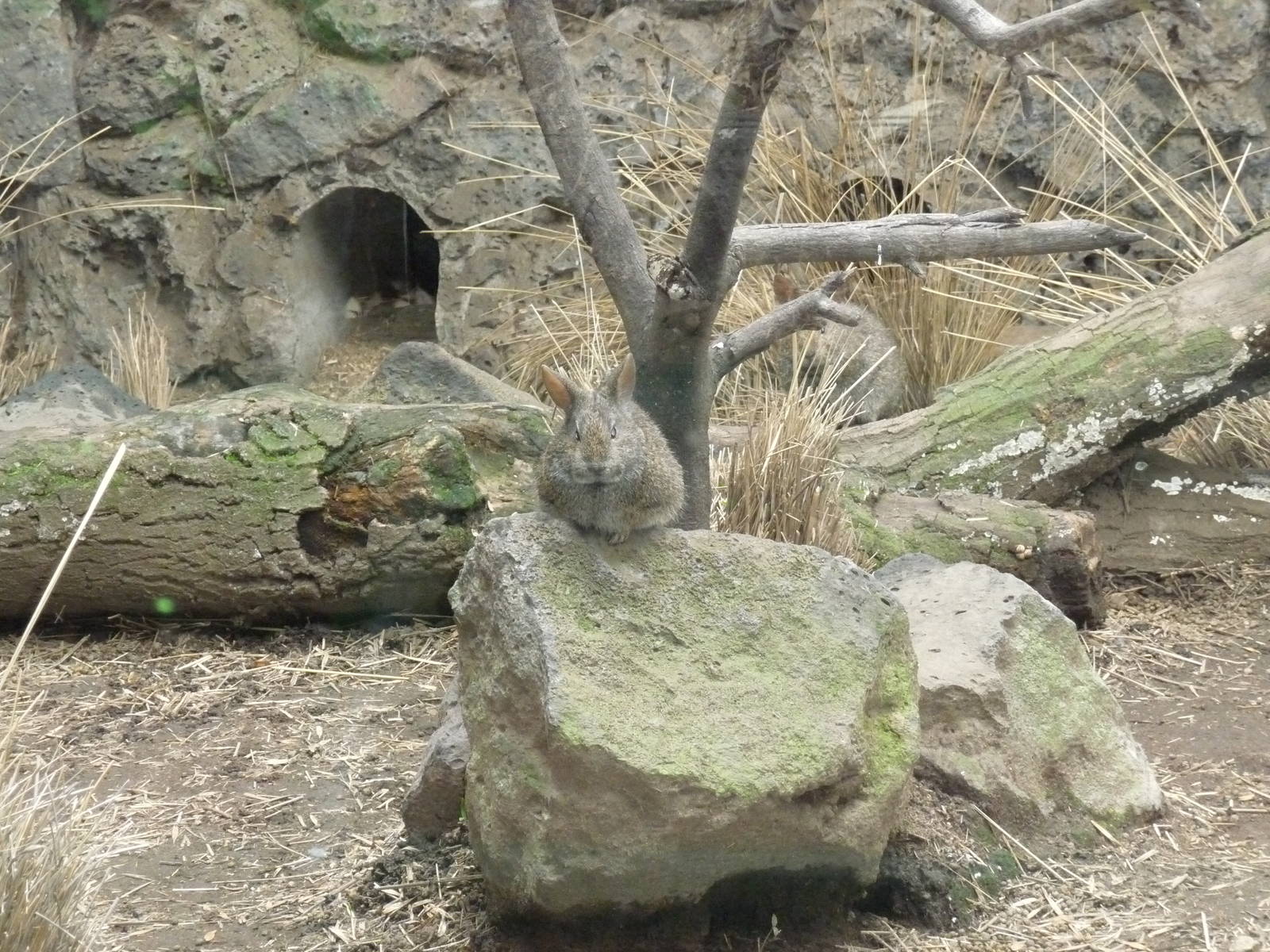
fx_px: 4696
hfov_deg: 15.4
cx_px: 635
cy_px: 476
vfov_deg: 11.6
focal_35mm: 128
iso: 640
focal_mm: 21.8
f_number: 4.7
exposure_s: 1/40
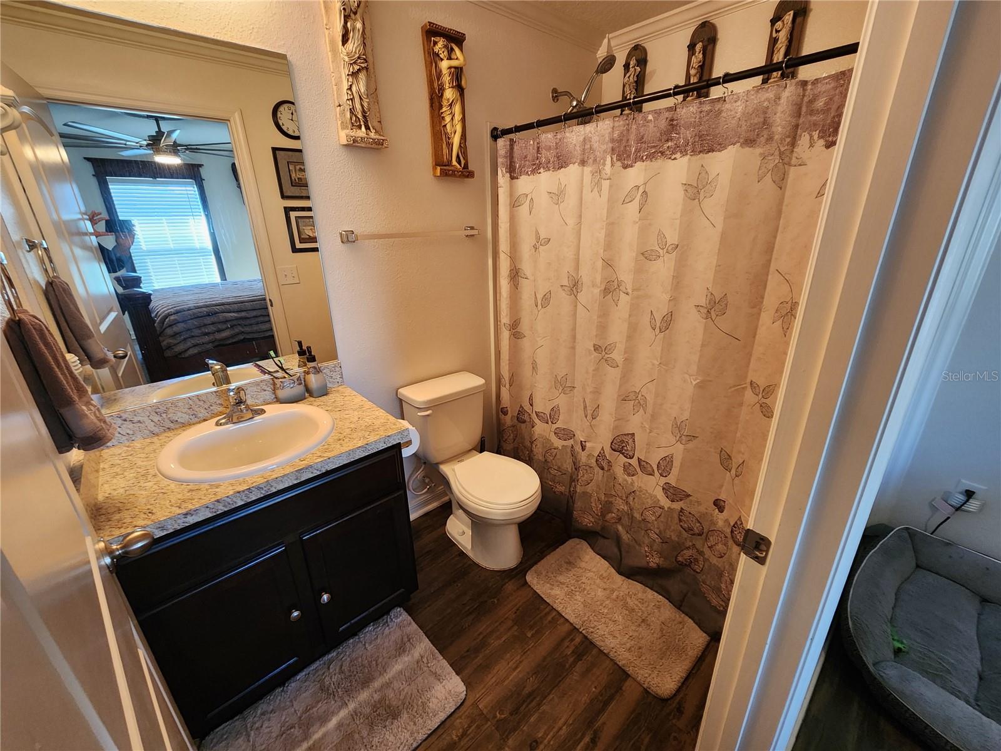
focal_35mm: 13
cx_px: 500
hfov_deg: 106.2
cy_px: 376
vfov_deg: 89.9
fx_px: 376
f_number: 2.2
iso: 320
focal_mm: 2.2
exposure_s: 1/40
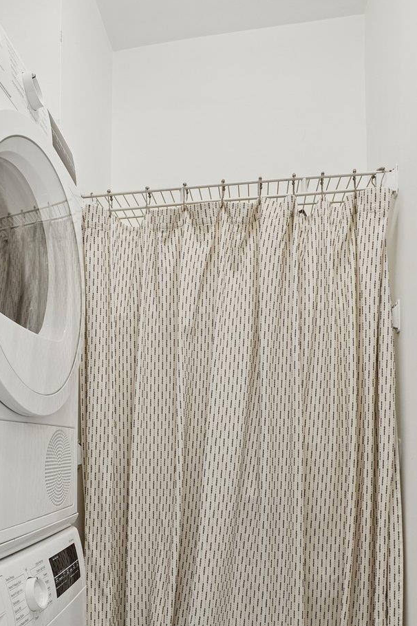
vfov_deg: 65.3
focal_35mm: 27
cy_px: 427
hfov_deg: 47.7
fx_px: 469
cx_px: 173
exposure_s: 1/10
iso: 640
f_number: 7.1
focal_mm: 16
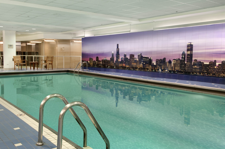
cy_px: 74
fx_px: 225
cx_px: 112
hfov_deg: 53.2
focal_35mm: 36
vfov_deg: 36.8
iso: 400
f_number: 11
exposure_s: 1/3
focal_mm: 24
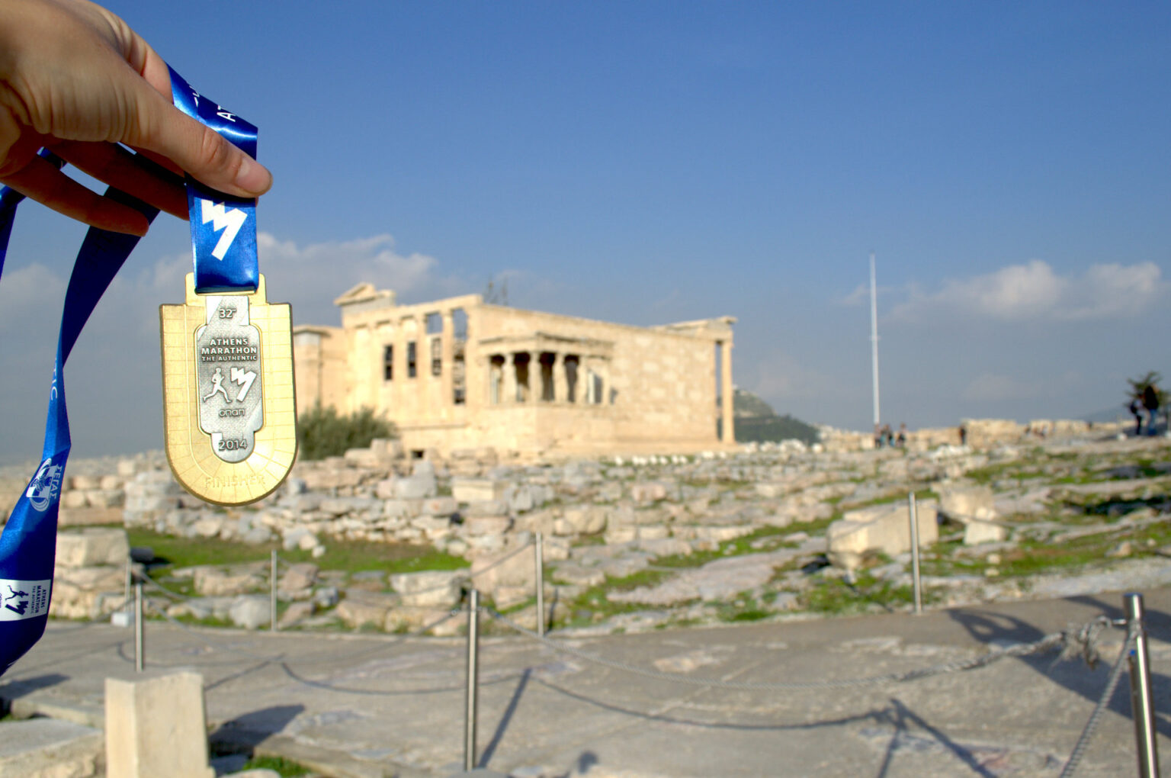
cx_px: 586
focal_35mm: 30
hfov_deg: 62.0
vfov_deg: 43.5
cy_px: 389
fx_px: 975
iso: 100
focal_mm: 20
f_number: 9
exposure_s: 1/320
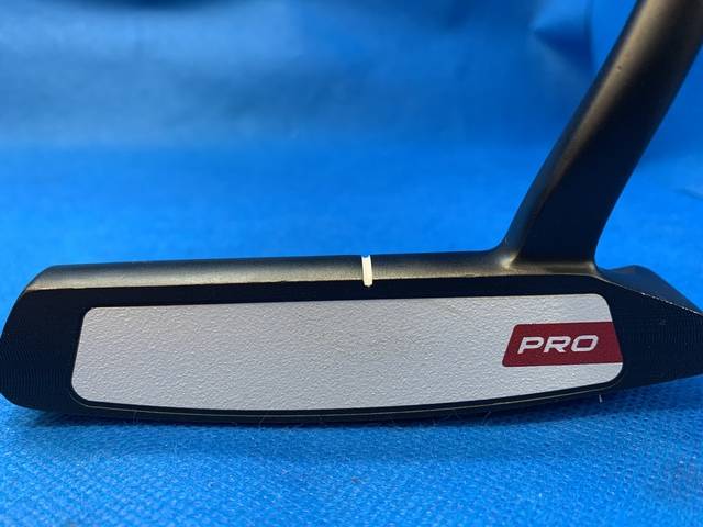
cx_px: 352
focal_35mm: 26
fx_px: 528
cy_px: 264
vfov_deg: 53.1
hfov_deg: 67.3
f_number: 1.8
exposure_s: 1/60
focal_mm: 4.25
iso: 125
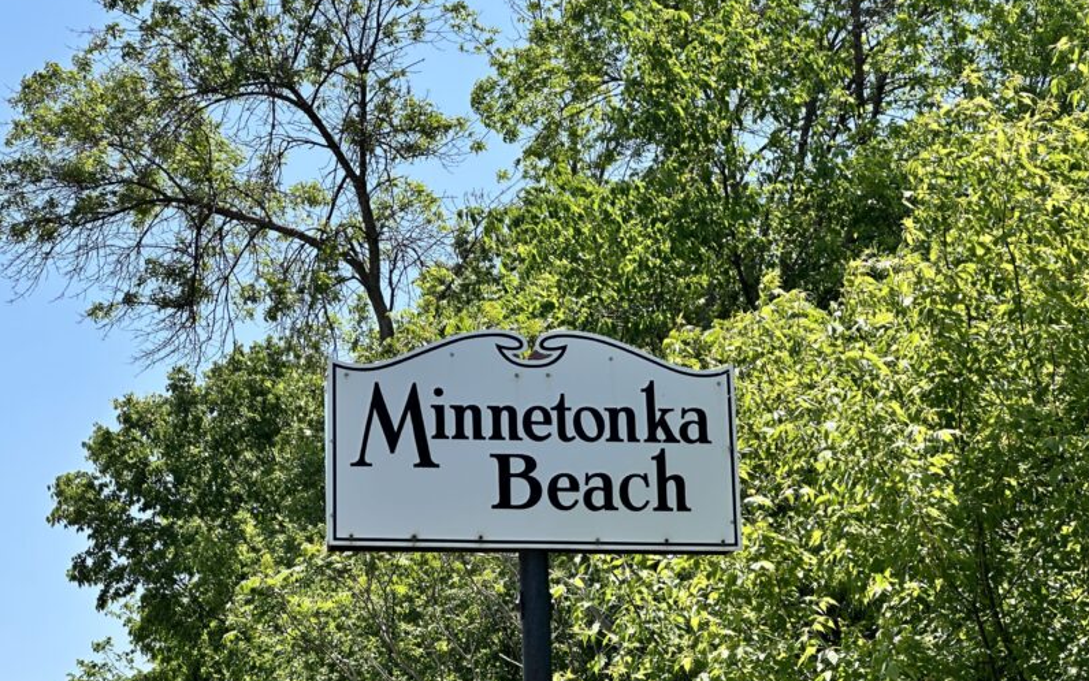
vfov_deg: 15.9
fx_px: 2434
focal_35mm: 82
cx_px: 546
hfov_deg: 25.2
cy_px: 390
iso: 32
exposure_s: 1/619
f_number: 2.8
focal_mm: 9
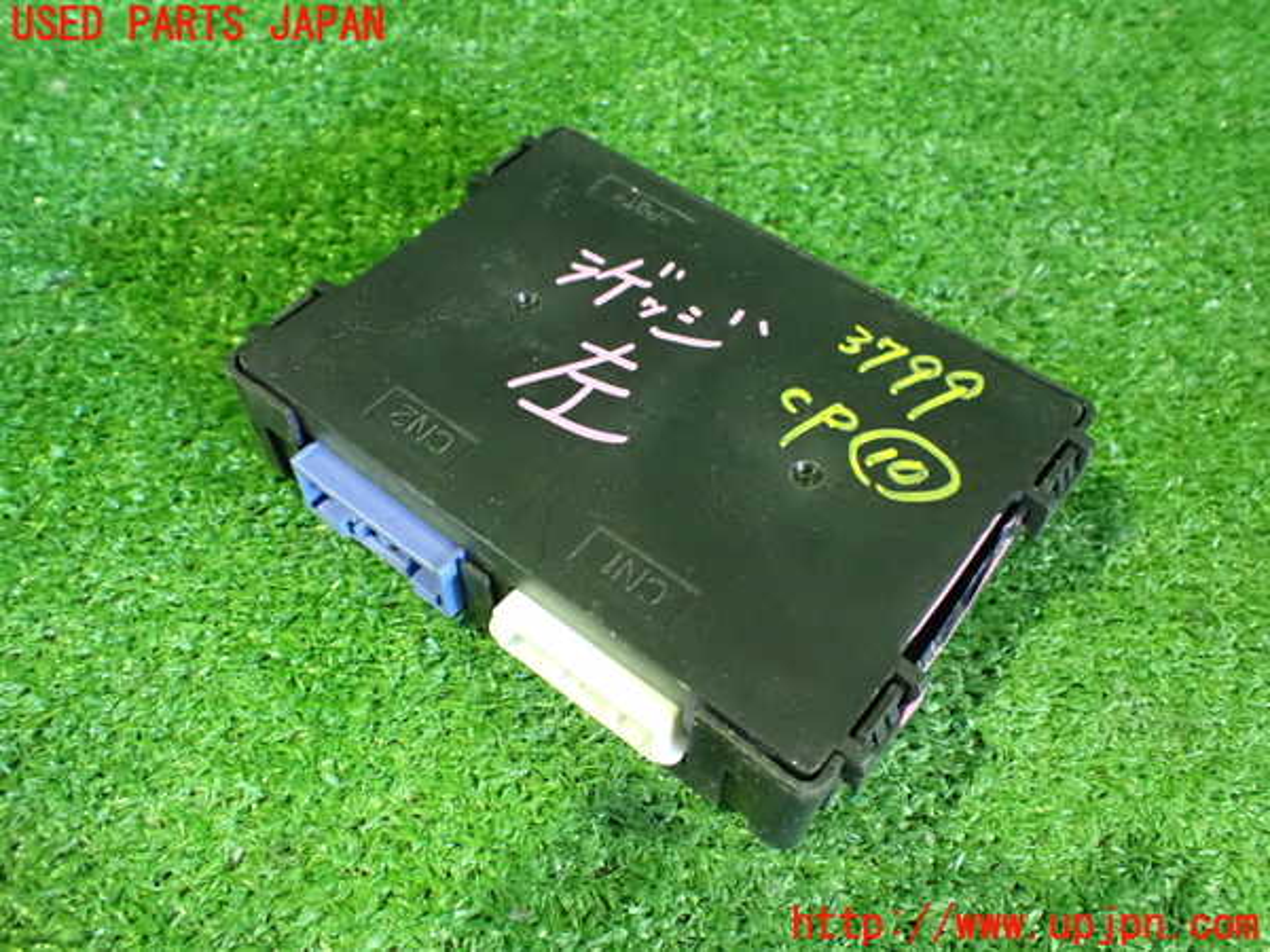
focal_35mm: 30
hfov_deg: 60.0
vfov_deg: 46.8
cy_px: 476
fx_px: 1101
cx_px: 635
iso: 1600
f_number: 2.3
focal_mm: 5.4
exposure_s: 1/30
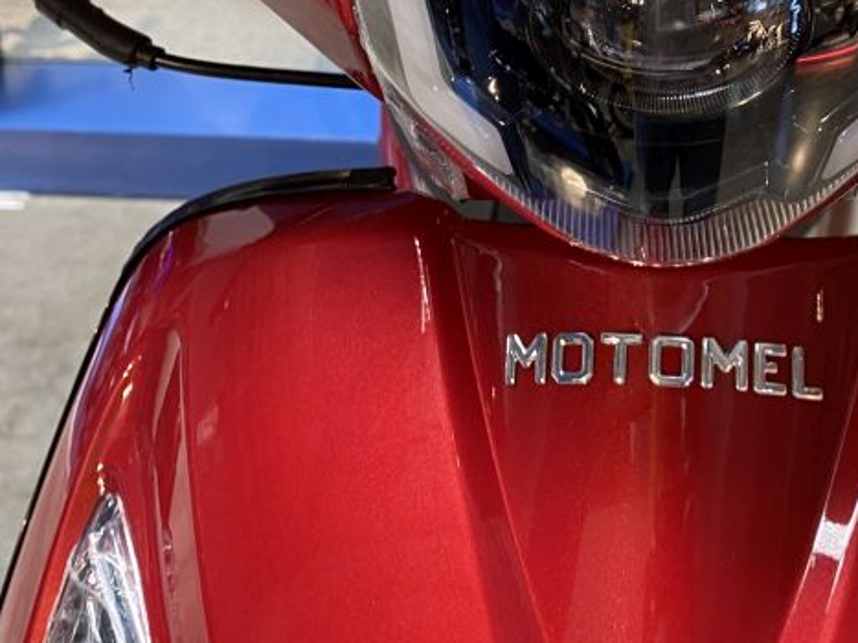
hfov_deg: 32.2
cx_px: 621
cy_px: -82
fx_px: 1462
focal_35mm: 59
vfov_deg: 23.2
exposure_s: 1/50
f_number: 1.8
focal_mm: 4.25
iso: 100
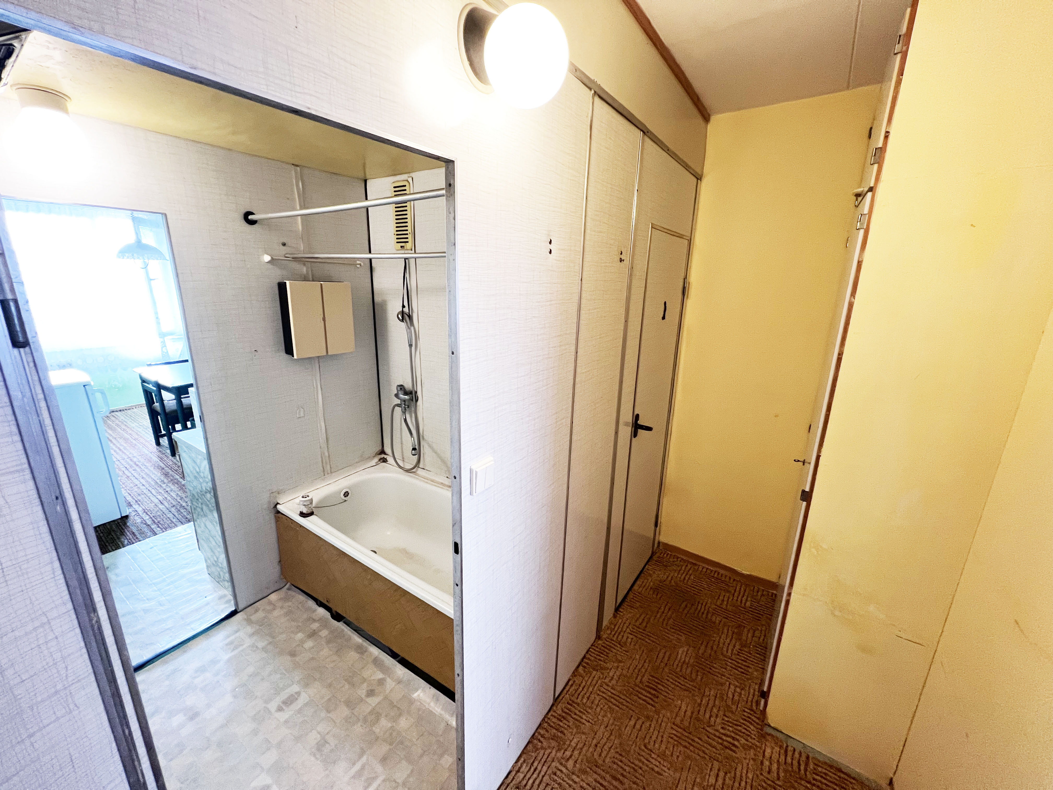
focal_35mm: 13
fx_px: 395
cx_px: 526
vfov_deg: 89.9
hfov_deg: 106.2
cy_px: 395
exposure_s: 1/50
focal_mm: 1.57
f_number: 1.8
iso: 200
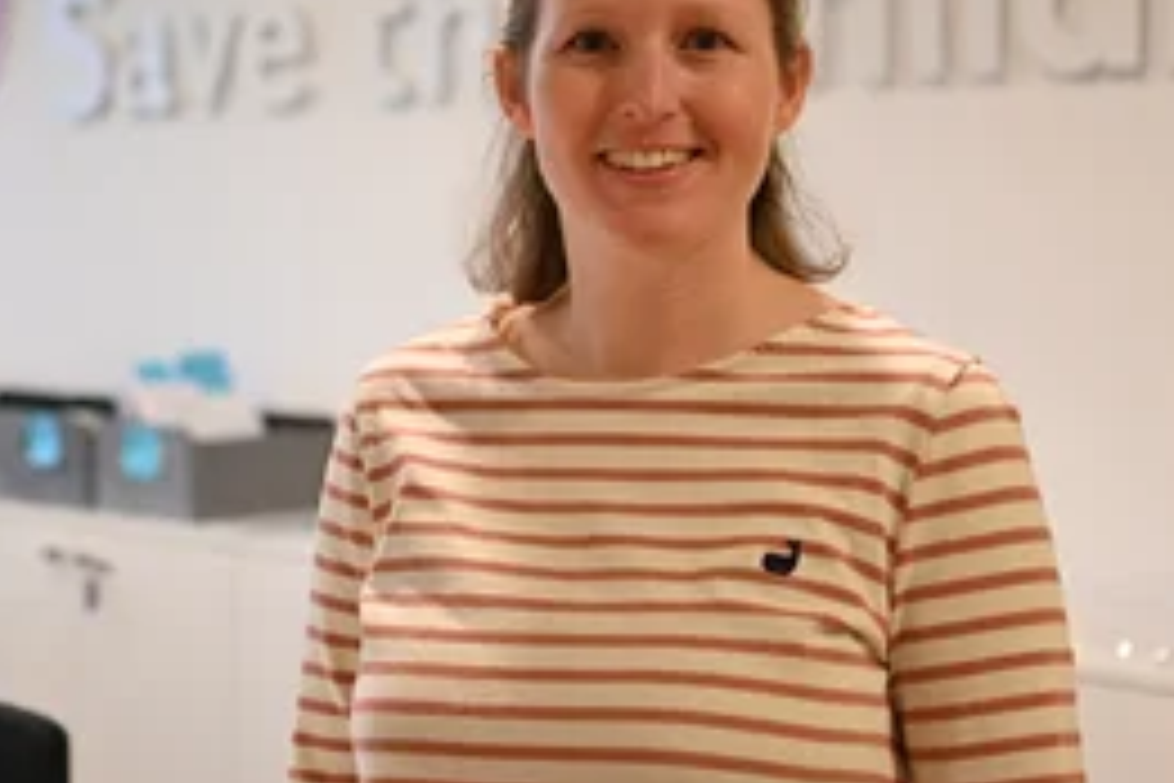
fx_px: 2568
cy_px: 205
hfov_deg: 25.7
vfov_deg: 17.2
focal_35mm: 79
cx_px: 535
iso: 200
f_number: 1.8
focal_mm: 35
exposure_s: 1/100
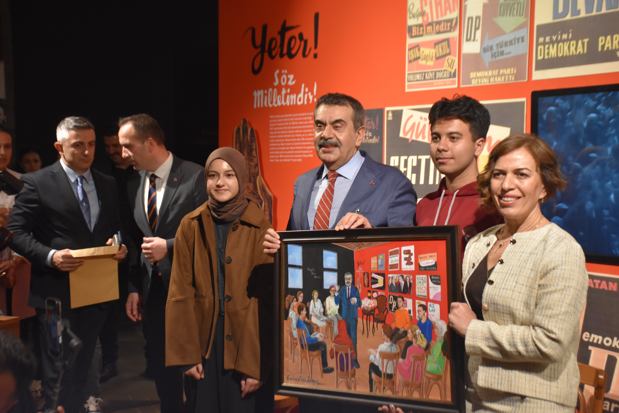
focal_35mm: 57
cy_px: 206
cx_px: 310
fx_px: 980
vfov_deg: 23.8
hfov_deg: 35.1
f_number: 4.2
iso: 1600
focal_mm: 38
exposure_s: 1/60
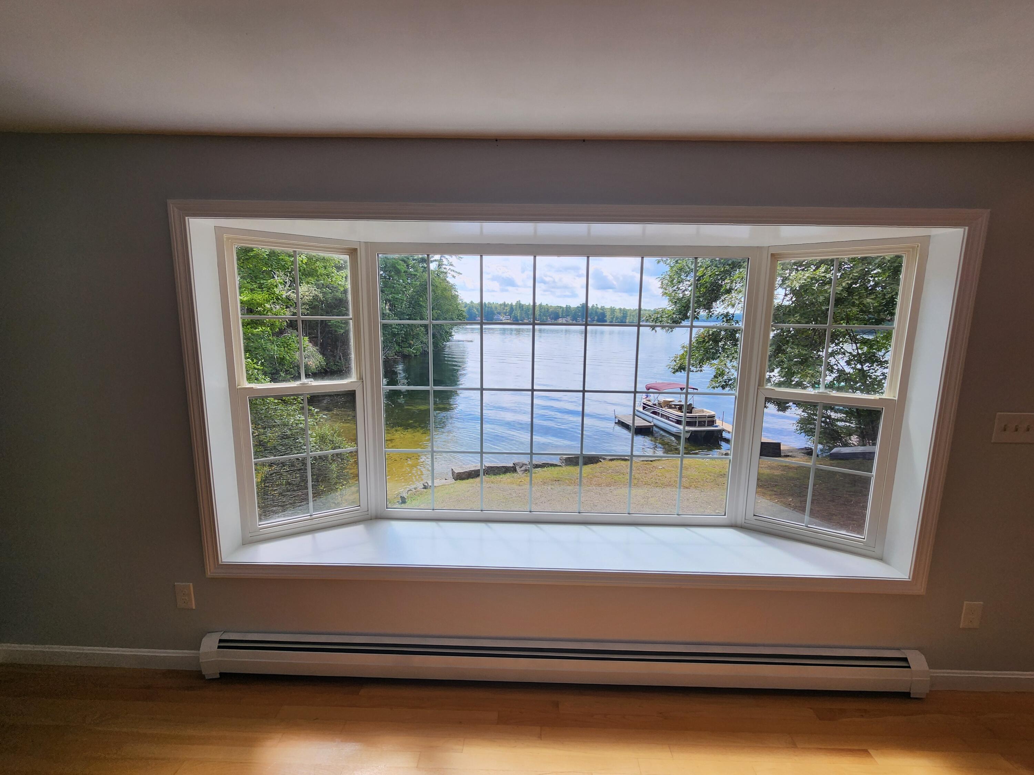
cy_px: 388
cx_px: 517
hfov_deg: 106.2
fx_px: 388
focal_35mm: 13
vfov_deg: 89.9
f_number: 2.2
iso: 50
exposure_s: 1/392
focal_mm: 2.2
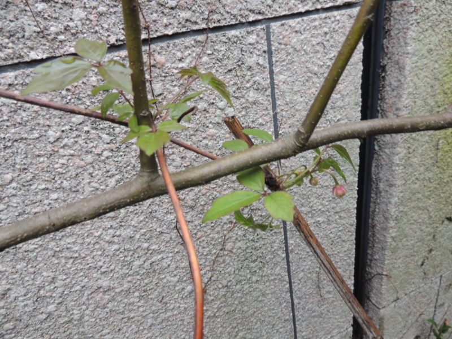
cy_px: 170
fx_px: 313
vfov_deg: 56.8
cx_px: 226
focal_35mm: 24
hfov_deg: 71.6
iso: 100
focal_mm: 4.3
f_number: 3
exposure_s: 1/40
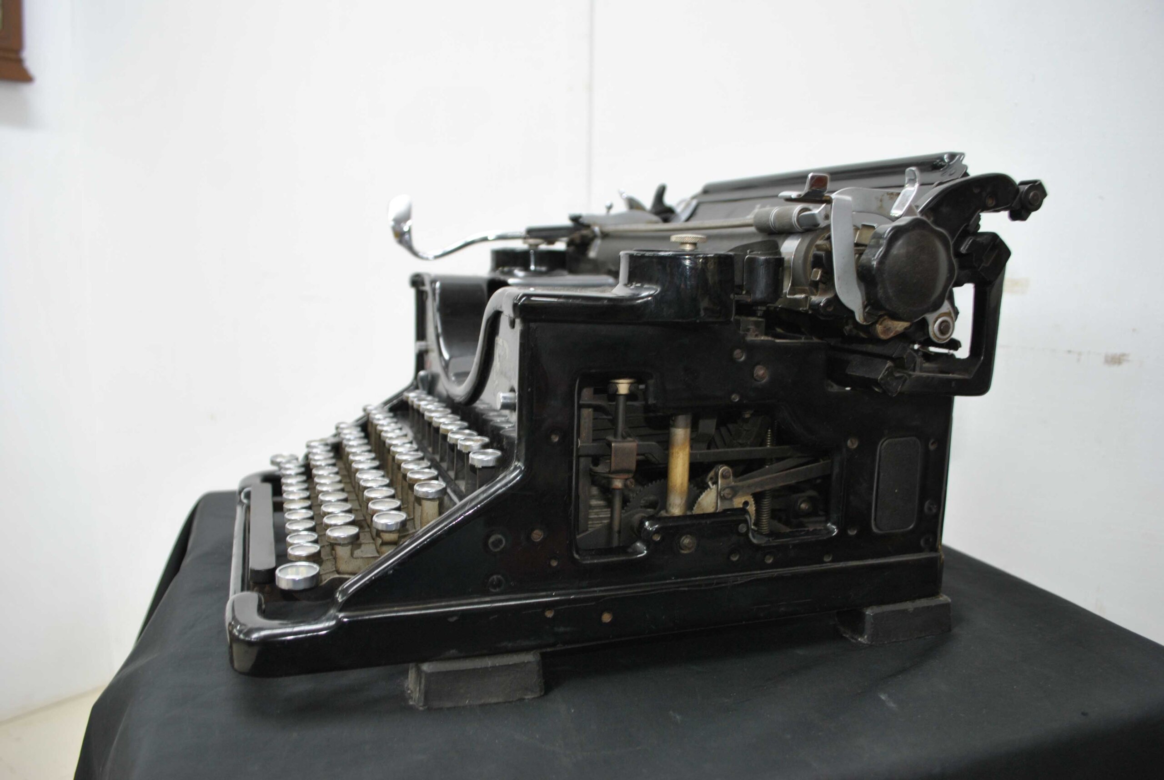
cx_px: 582
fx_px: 874
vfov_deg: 48.1
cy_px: 390
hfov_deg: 67.3
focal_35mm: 27
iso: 200
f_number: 3.5
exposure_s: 1/8
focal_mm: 18
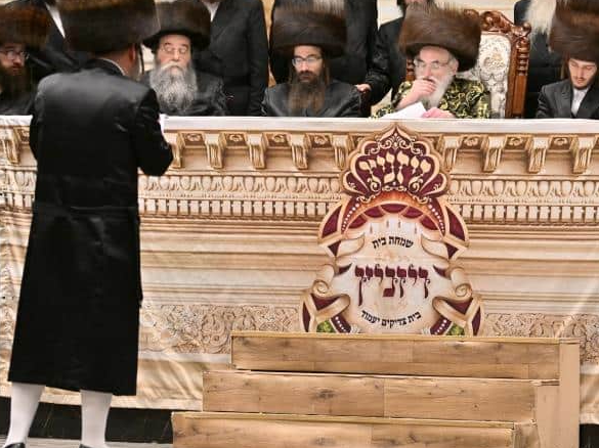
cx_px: 423
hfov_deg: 9.0
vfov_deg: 6.8
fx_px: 3787
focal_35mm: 219
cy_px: 196
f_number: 2.8
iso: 320
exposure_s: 1/400
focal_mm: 130
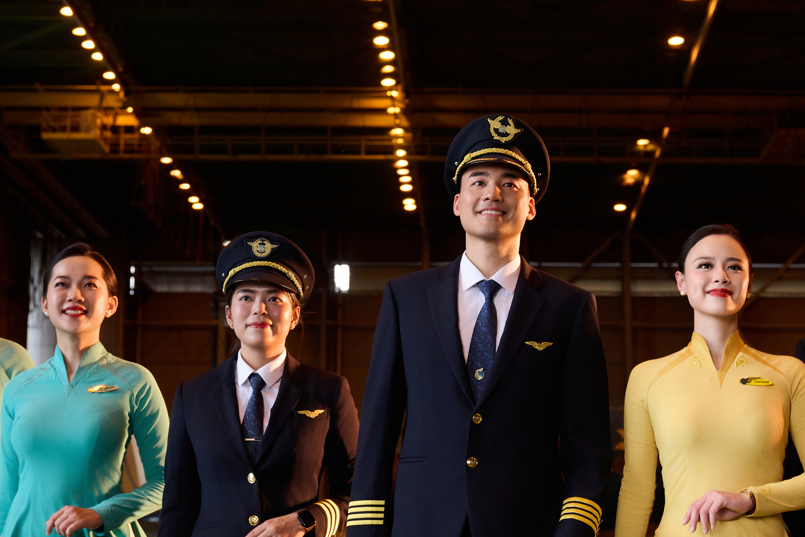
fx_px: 1811
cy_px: 362
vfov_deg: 16.8
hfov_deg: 25.0
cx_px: 510
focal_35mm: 81
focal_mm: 48
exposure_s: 1/125
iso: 640
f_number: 5.6
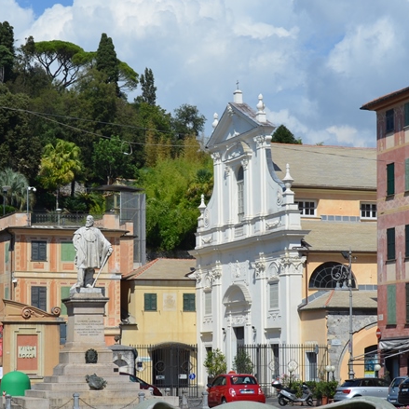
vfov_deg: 18.3
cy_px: 247
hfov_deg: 18.3
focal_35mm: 95
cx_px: 211
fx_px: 1270
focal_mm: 32
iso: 100
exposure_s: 1/320
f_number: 9
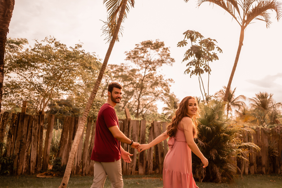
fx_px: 274
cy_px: 94
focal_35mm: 35
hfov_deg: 54.4
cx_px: 141
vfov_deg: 37.9
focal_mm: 35
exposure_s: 1/320
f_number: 2.8
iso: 125
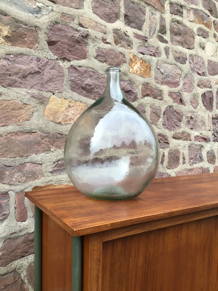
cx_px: 109
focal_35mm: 31
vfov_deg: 58.4
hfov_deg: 45.4
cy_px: 146
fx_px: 260
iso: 32
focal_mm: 3.3
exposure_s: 1/100
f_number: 2.4
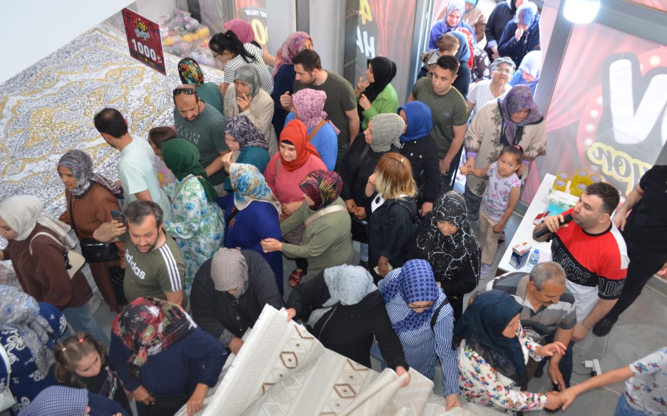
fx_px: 618
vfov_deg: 37.2
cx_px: 336
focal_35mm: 34
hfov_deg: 56.7
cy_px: 215
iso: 720
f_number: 3.5
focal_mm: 22
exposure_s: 1/60
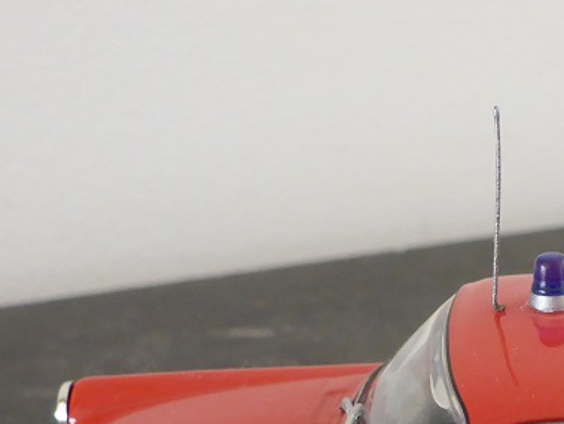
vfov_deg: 16.8
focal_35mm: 85
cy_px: 475
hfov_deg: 22.2
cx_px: 549
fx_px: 1386
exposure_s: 1/25
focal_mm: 4.9
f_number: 3.3
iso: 400
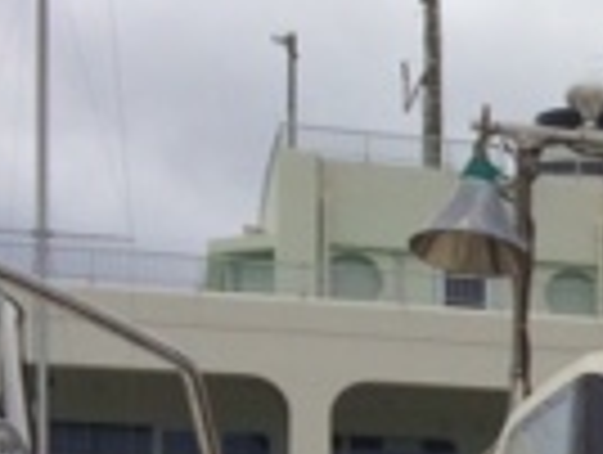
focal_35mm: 138
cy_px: 665
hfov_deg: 11.9
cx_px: 1386
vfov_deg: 10.4
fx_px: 2408
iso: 32
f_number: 2.2
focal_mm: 4.15
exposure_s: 1/2053
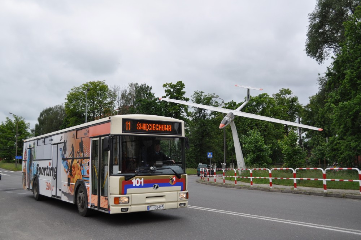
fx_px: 361
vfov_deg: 36.8
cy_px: 120
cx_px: 180
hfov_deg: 53.2
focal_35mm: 36
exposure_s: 1/1250
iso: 400
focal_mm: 24
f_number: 5
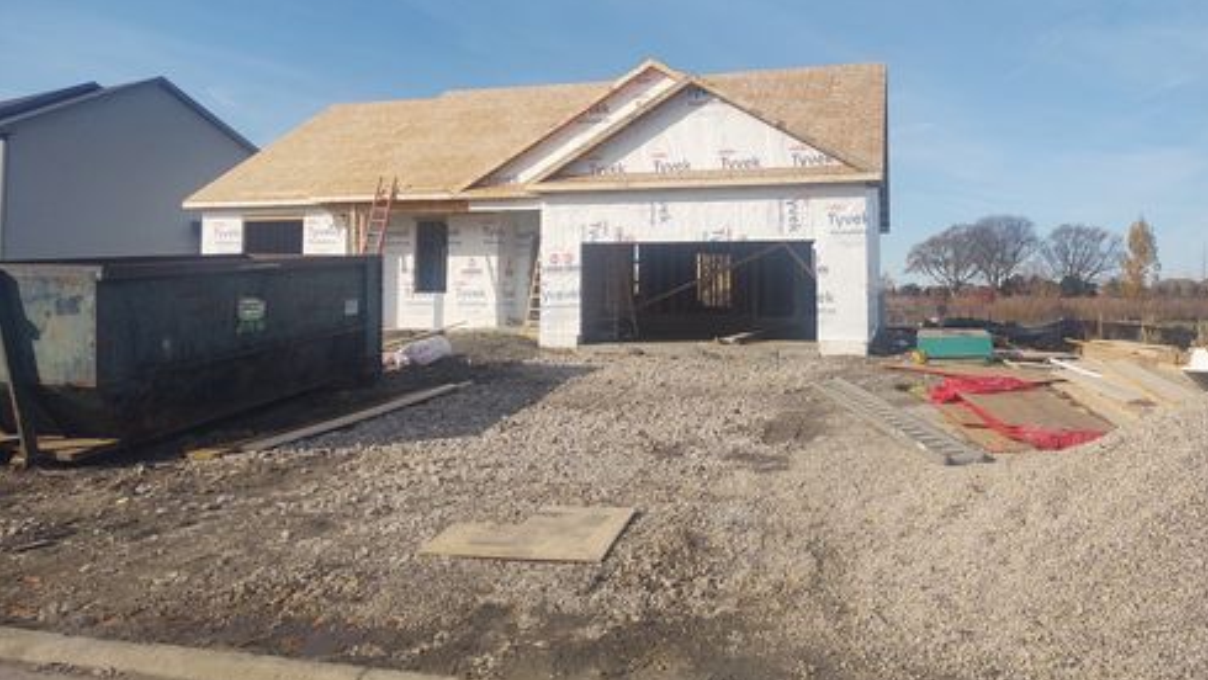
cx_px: 614
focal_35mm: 30
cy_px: 250
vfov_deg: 38.7
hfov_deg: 64.3
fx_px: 961
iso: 100
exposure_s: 1/4944
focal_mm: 4.75
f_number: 1.7
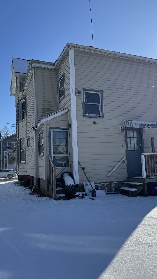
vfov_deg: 69.8
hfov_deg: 42.9
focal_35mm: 27
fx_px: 200
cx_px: 75
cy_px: 143
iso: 80
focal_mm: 6.76
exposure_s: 1/4950
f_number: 1.78
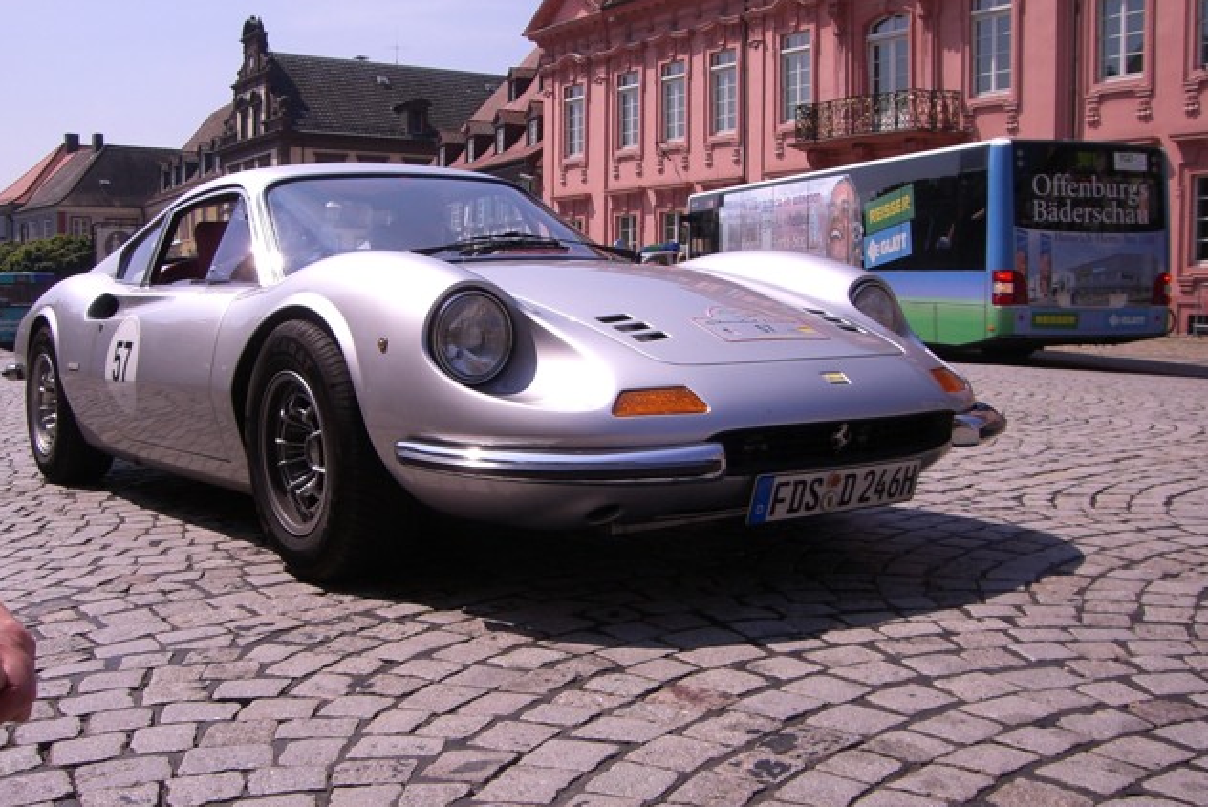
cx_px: 604
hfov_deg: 48.4
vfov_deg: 33.4
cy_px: 453
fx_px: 1343
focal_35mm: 40
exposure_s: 1/1000
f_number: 4.3
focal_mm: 6.2
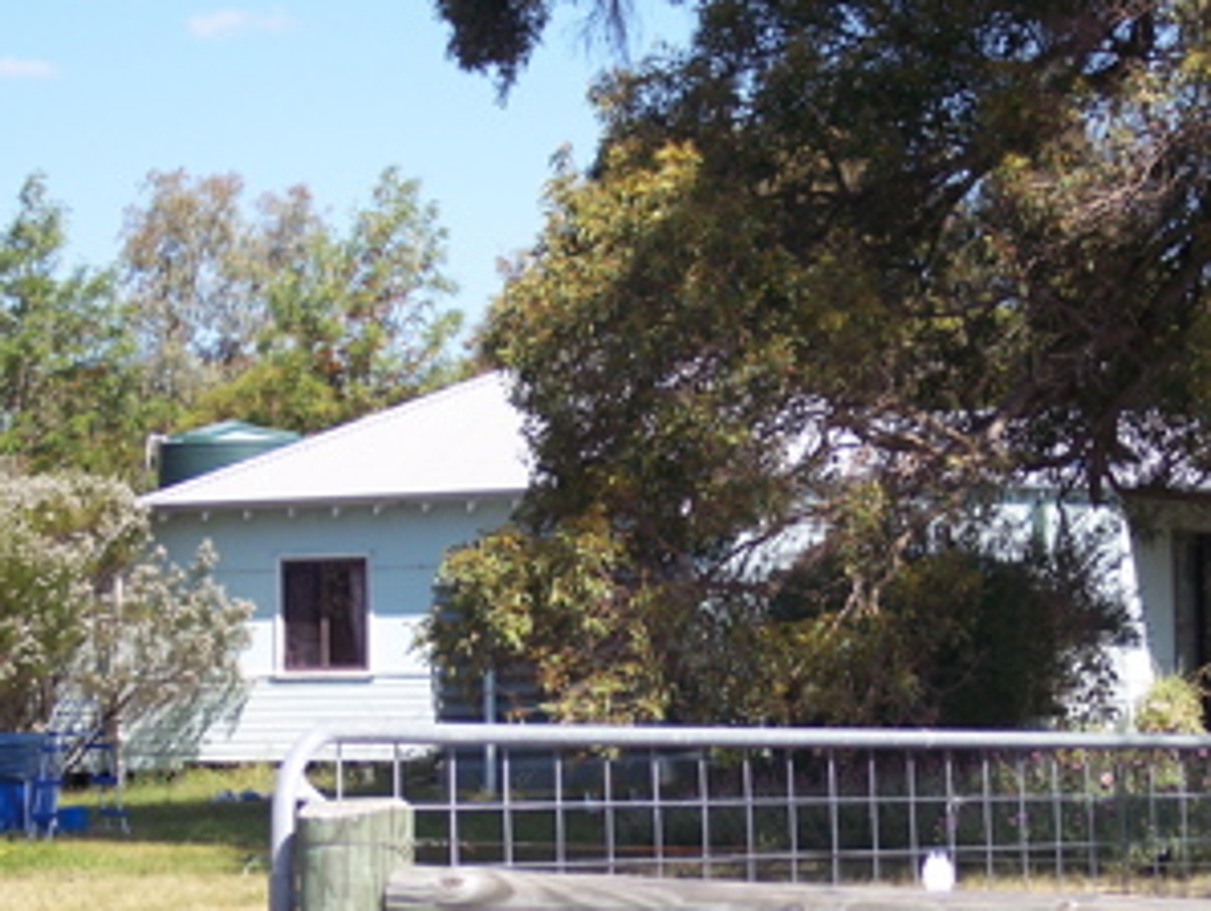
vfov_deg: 12.2
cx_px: 699
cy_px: 419
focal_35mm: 122
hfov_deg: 16.1
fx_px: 4271
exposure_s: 1/350
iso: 100
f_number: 4.1
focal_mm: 18.7
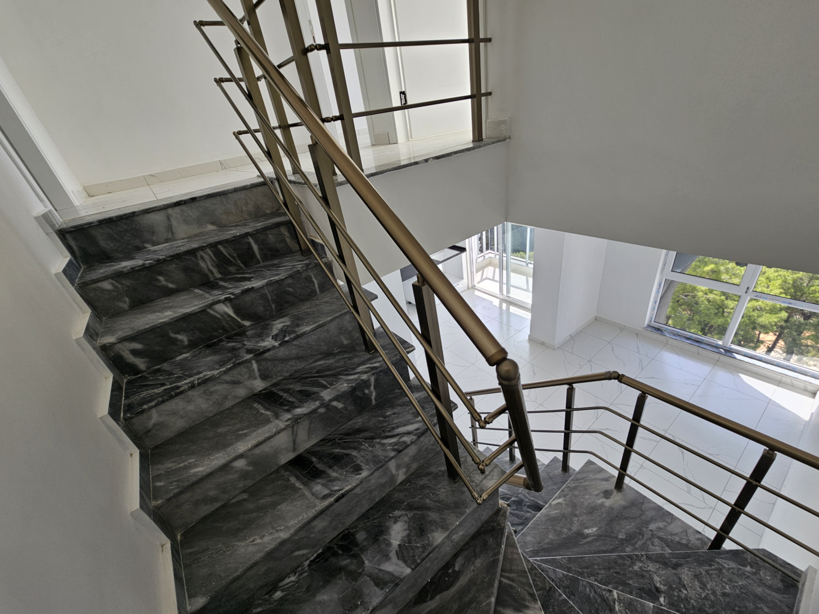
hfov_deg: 106.2
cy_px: 307
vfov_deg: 89.9
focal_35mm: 13
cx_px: 410
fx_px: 308
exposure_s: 1/237
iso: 50
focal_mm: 2.2
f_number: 2.2
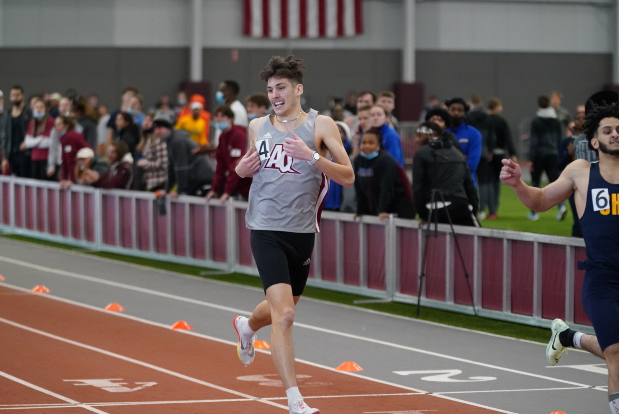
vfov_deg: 8.1
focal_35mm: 169
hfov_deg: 12.2
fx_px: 2908
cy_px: 207
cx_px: 310
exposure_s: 1/640
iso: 8000
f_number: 4
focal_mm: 169
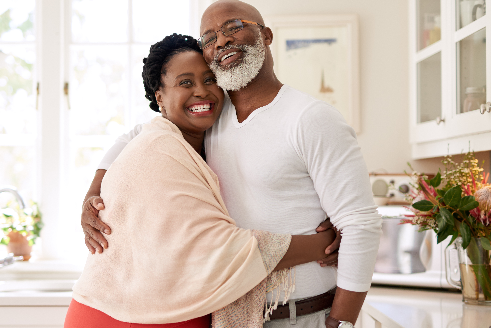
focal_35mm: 72
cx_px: 185
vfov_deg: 18.9
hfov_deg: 28.0
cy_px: 161
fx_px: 982
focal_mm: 50
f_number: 1.6
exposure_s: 1/320
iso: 200
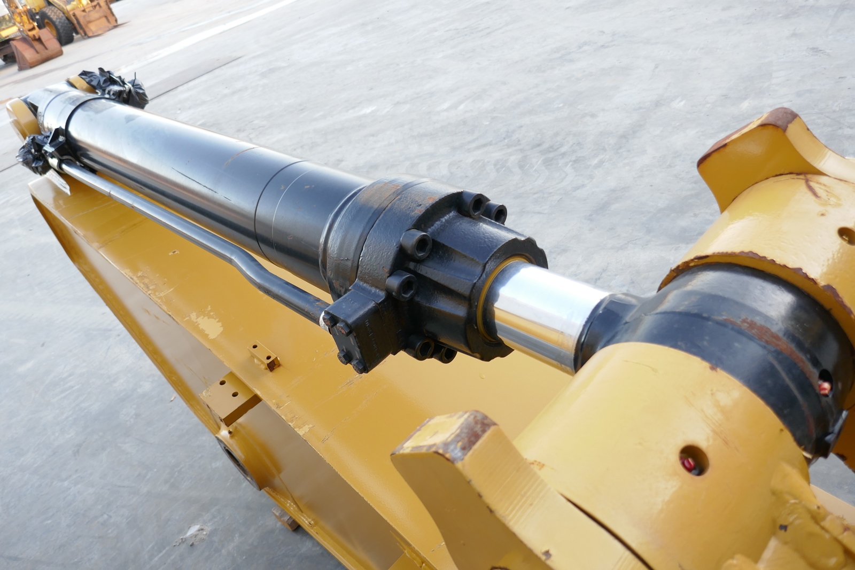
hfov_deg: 71.5
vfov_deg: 51.3
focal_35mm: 25
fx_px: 594
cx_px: 428
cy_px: 285
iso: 250
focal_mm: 9.1
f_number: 2.8
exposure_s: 1/60
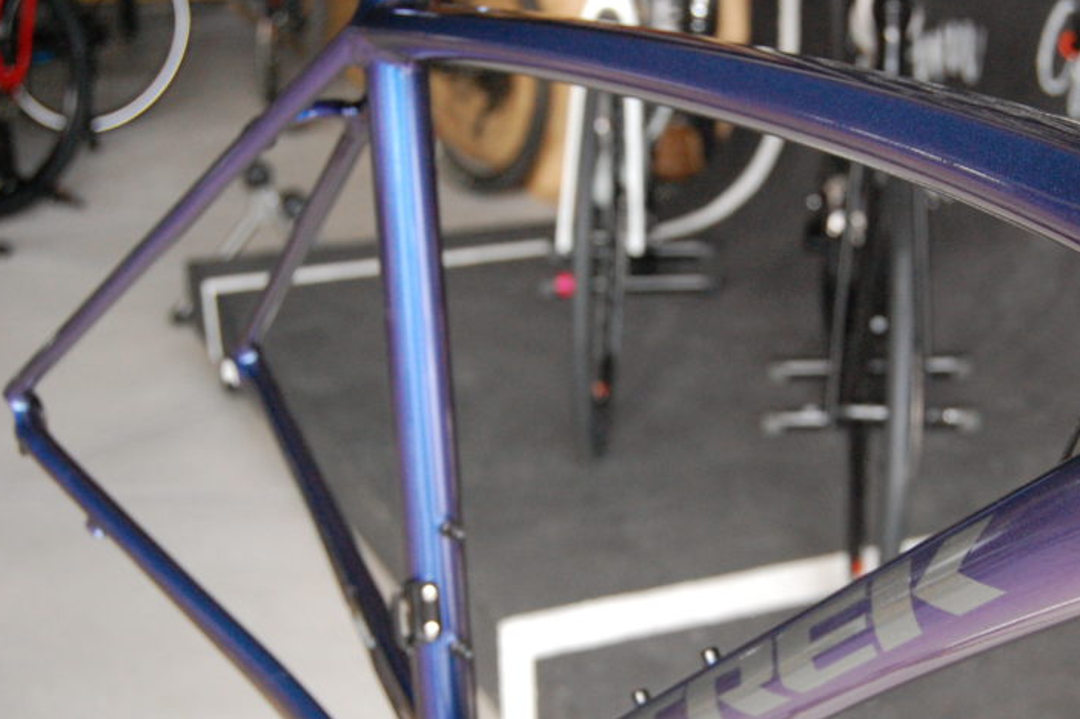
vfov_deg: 20.0
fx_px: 2031
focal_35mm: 68
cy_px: 445
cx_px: 721
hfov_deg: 29.6
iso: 1600
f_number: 5
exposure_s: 1/200
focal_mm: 31
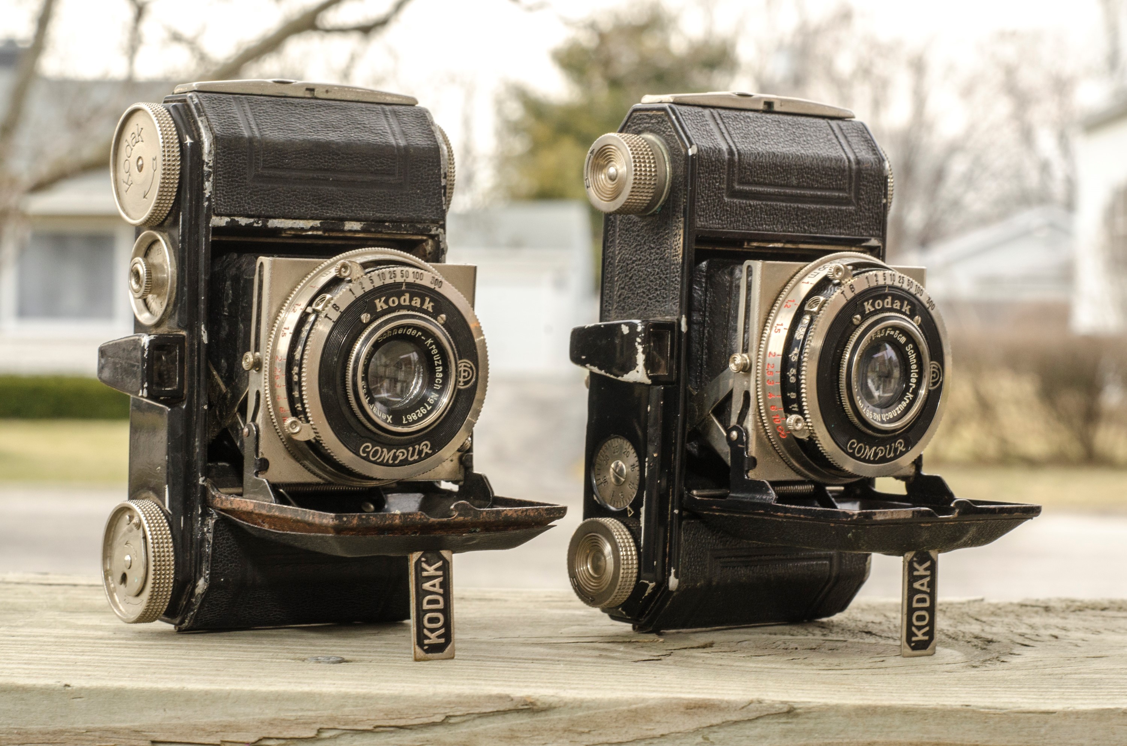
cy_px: 373
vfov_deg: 18.1
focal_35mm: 75
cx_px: 564
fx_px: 2343
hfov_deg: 27.0
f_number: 11
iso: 320
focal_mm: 50
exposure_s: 1/60
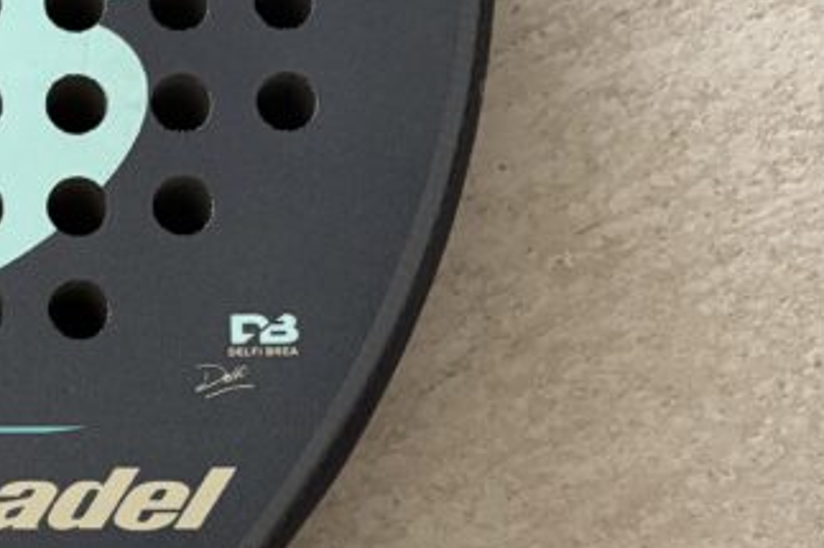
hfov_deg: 26.7
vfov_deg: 19.8
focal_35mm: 67
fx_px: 1533
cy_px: 510
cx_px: -166
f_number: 1.6
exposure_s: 1/60
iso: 400
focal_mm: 5.96
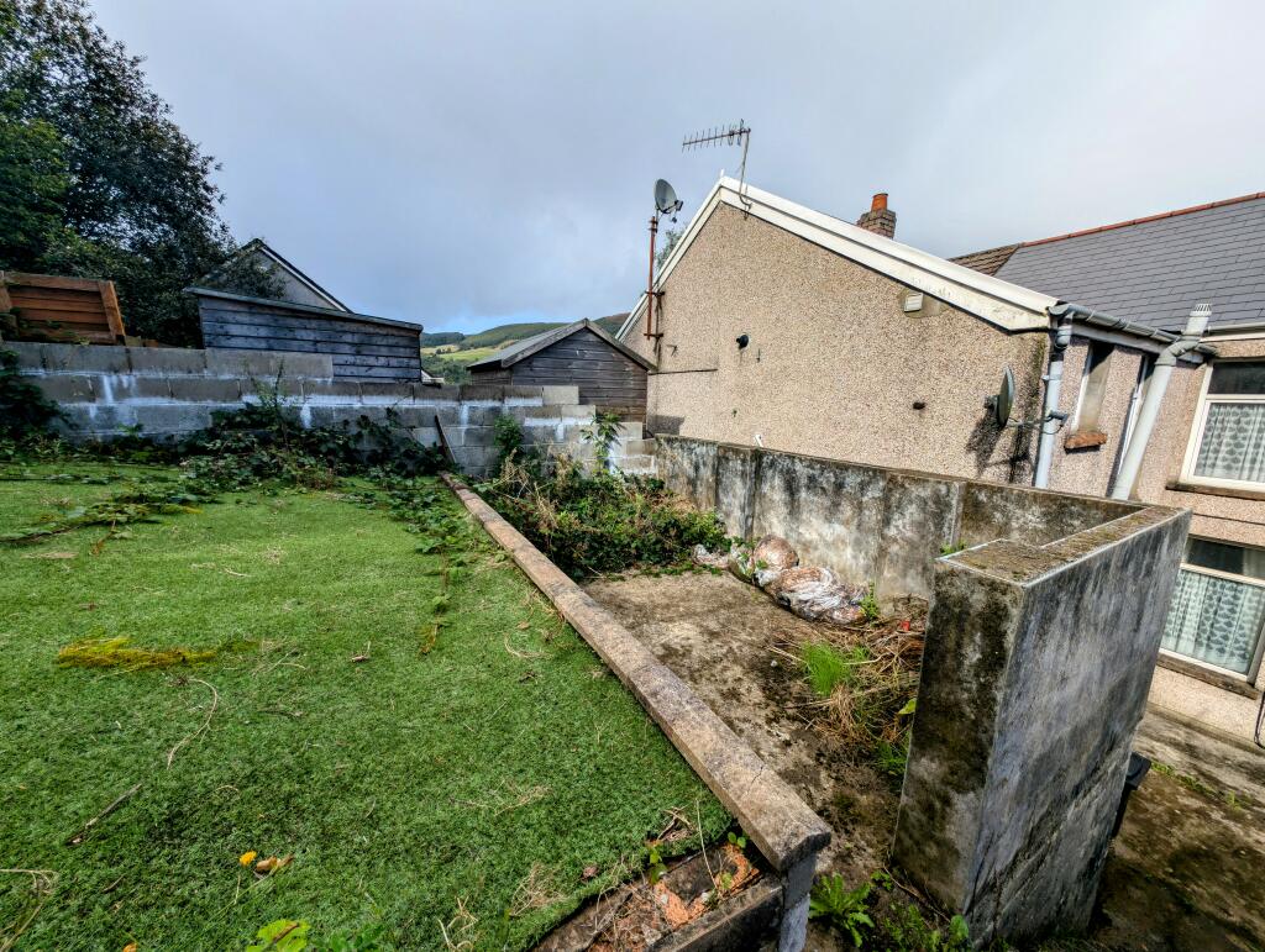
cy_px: 476
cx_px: 632
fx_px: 439
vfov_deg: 94.6
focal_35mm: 12
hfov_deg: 110.5
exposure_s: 1/1302
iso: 42
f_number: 1.95
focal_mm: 2.23
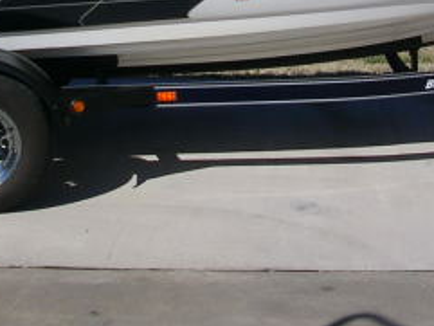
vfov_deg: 14.2
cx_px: 203
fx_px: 1267
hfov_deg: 19.4
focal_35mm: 101
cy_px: -61
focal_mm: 5.8
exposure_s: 1/650
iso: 50
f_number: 5.6
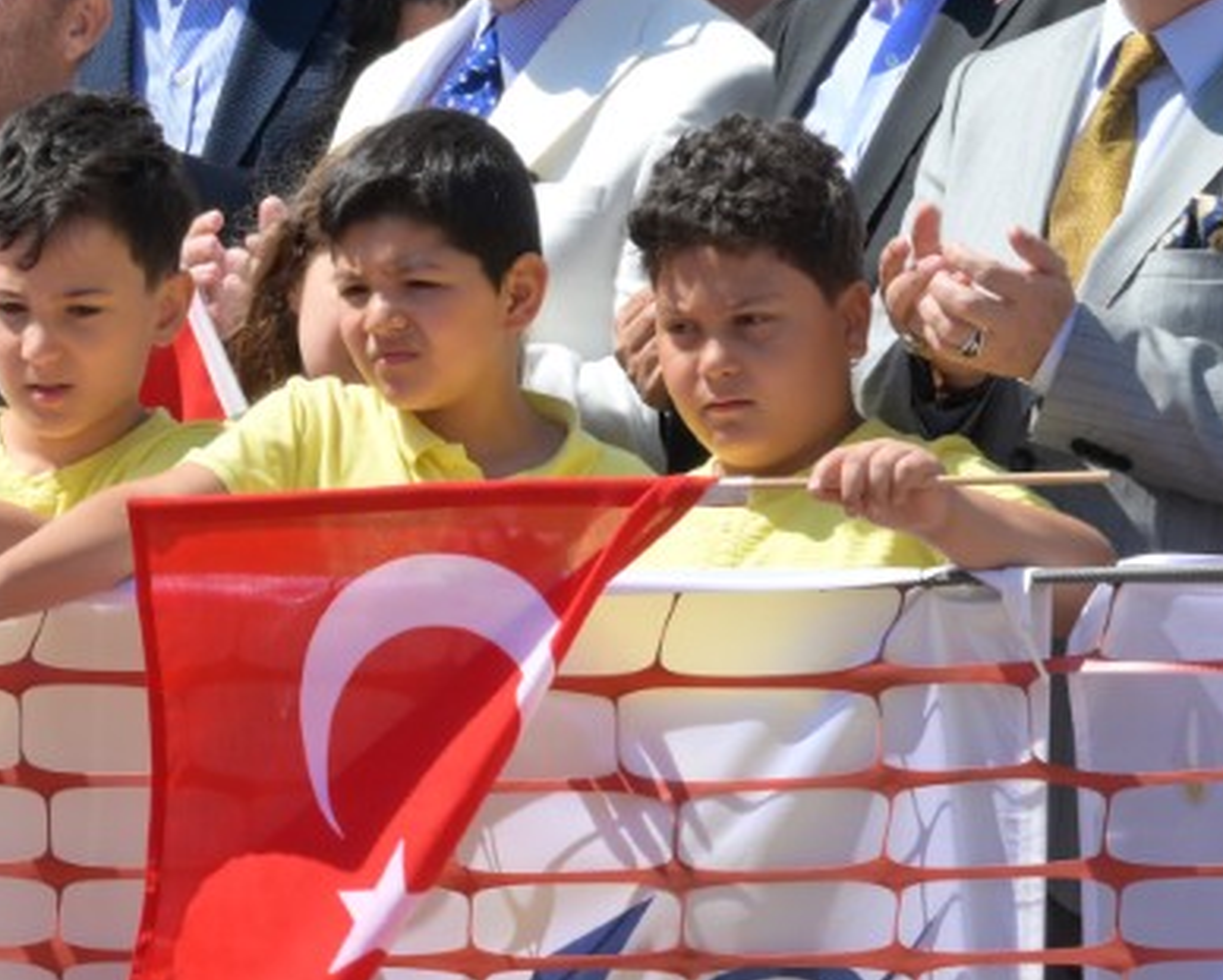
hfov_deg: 2.5
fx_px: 28363
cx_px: -158
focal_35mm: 783
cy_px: 3
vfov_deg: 2.0
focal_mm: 200
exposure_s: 1/160
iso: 100
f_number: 10
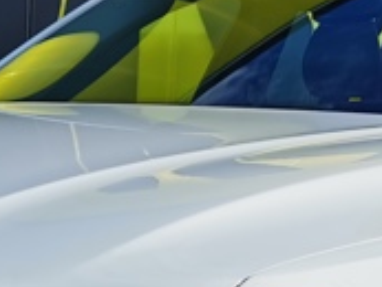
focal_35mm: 125
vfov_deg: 11.5
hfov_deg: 15.7
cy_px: 406
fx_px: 1380
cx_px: 126
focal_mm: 5.58
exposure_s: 1/3125
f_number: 1.8
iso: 50
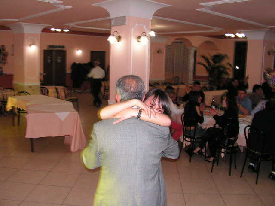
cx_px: 138
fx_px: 286
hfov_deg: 51.4
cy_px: 103
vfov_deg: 39.7
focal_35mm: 36
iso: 200
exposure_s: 1/40
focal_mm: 6
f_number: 3.2
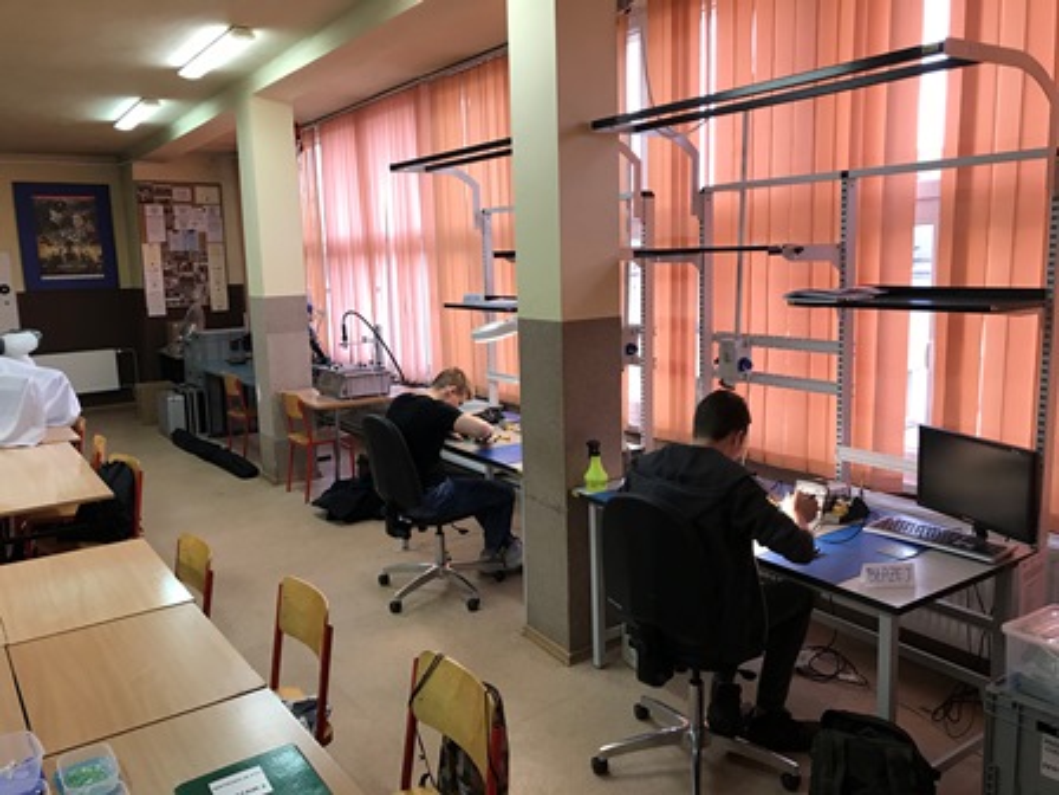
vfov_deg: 49.7
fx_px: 857
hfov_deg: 63.4
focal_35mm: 28
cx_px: 530
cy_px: 398
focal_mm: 3.99
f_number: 1.8
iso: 32
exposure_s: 1/25
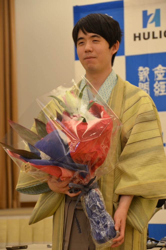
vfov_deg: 15.2
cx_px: 83
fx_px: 937
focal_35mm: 135
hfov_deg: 10.1
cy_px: 125
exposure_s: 1/30
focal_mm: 90
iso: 800
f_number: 5.3
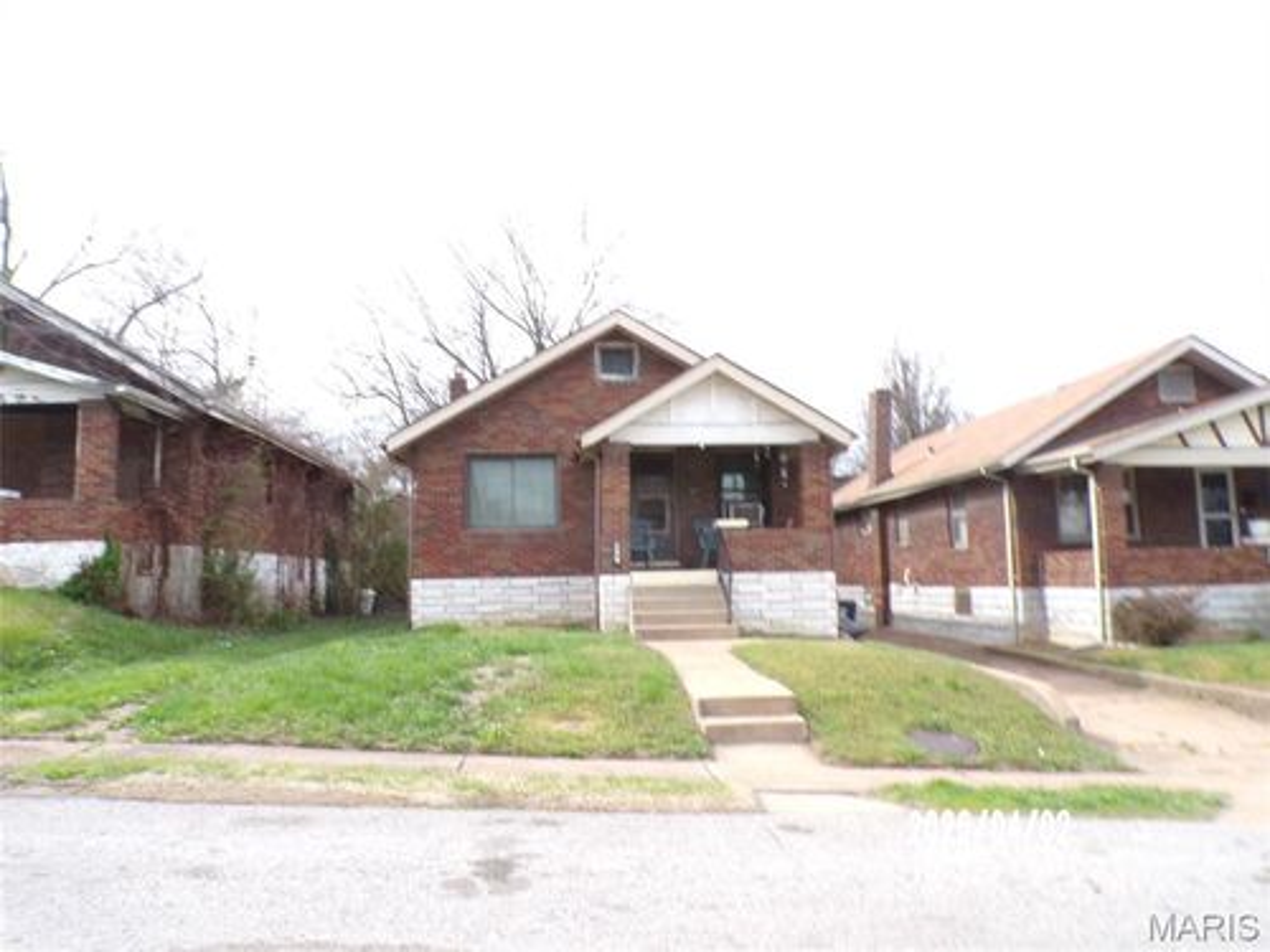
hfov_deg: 71.6
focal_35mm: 24
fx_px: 881
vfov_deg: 56.8
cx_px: 635
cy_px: 476
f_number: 7.7
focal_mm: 4.3
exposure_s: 1/60
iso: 100
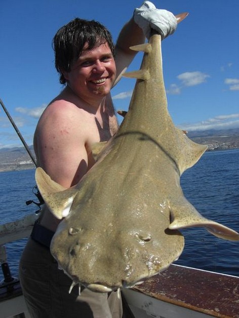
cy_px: 159
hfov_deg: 37.7
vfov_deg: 49.0
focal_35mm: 38
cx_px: 120
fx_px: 350
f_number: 8
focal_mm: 7.9
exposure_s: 1/320
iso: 80
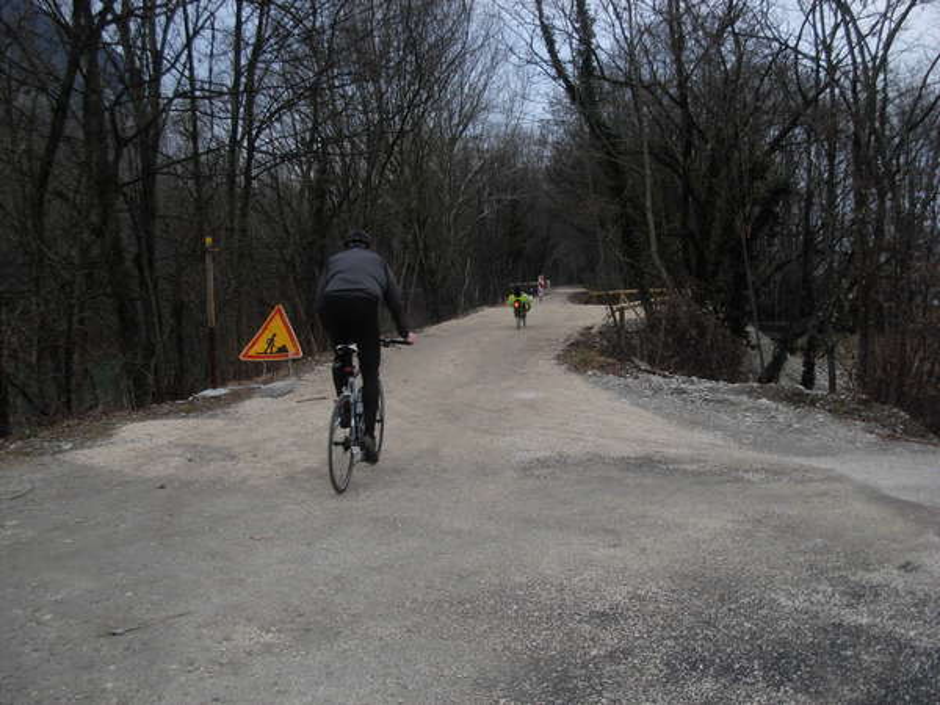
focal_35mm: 38
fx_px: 1032
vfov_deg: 37.7
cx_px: 470
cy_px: 352
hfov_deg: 49.0
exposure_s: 1/64
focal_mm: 6.3
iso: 79
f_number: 2.9
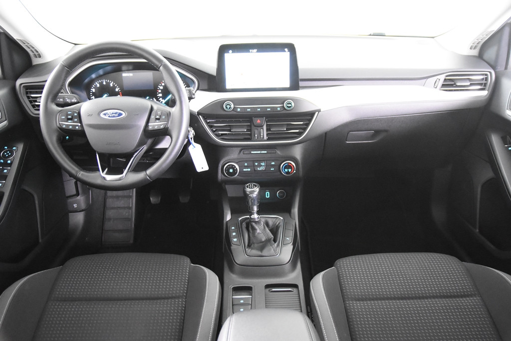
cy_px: 170
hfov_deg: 61.9
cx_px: 256
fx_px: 426
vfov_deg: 43.6
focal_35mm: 30
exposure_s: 1/30
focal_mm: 20
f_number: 2.8
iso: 8000
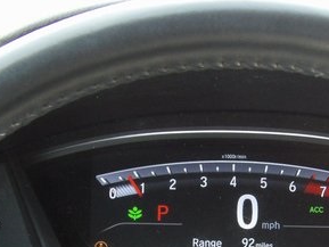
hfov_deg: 10.5
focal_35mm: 188
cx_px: 240
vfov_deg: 7.9
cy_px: 236
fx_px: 1788
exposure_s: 1/50
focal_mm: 15.3
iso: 506
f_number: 4.1
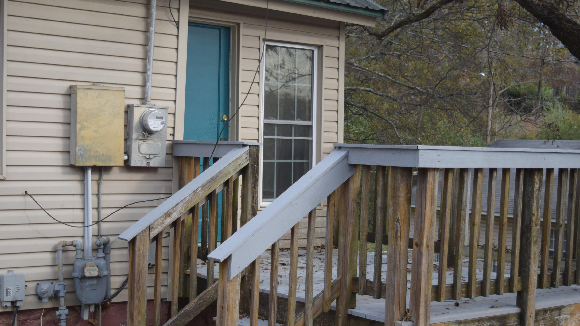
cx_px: 290
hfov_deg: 36.6
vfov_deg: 21.1
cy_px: 193
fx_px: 877
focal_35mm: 57
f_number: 4.8
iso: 200
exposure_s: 1/400
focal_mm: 36
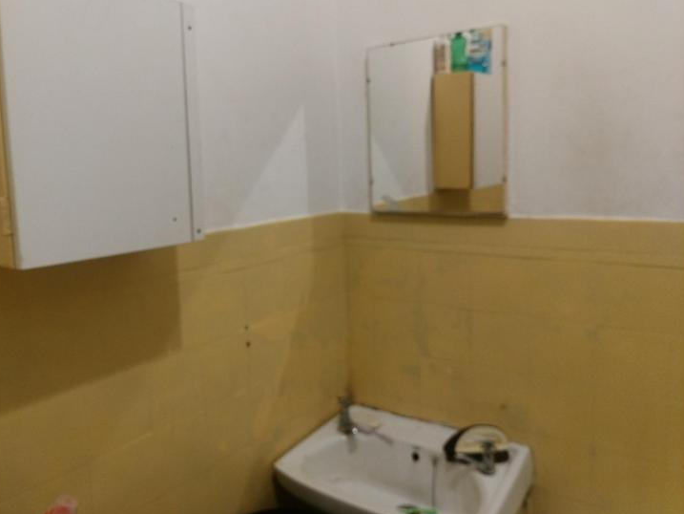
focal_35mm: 29
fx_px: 573
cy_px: 239
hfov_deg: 61.5
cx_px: 306
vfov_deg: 48.2
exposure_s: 1/33.3
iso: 1028
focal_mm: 4.7
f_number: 1.8
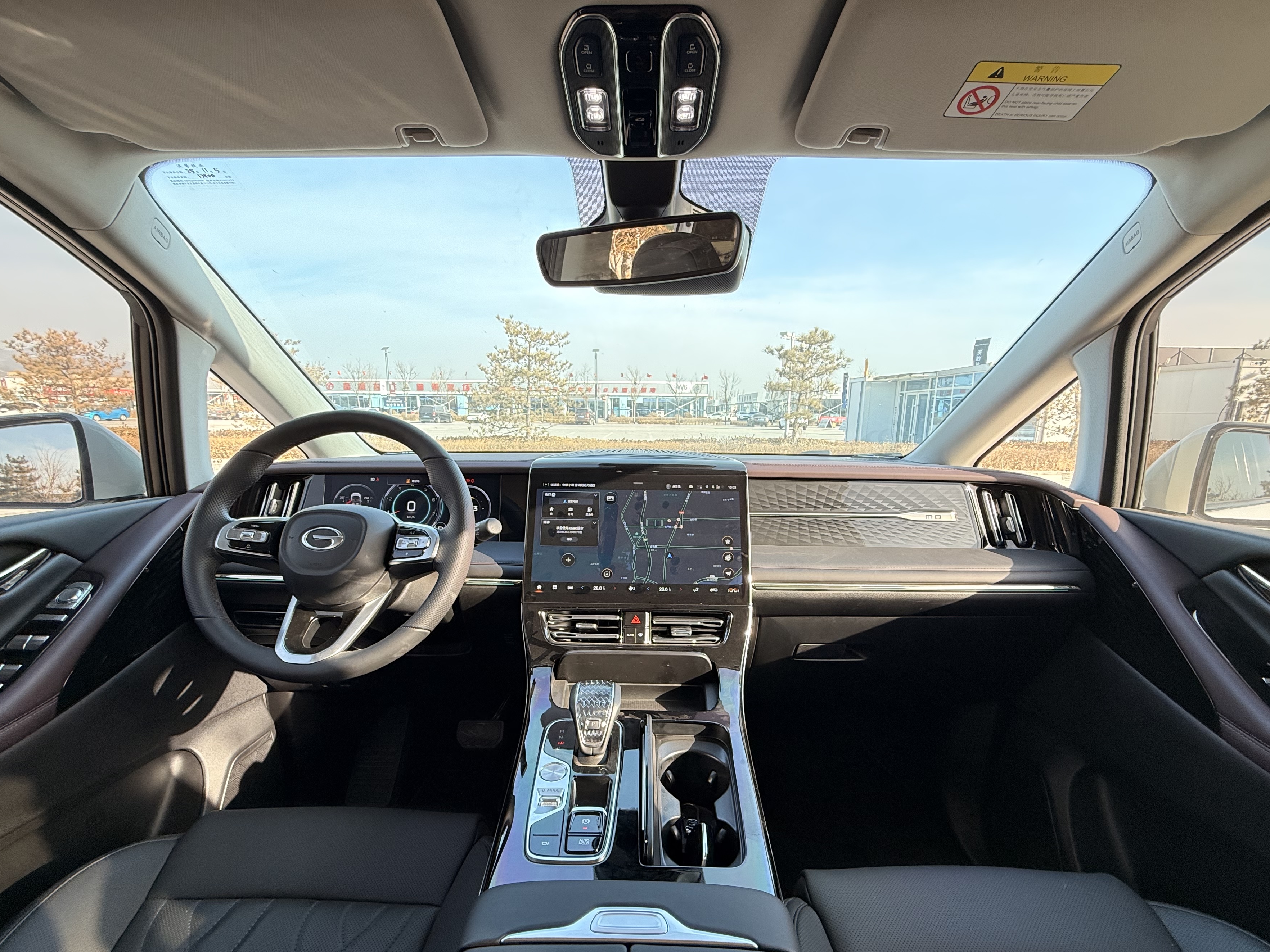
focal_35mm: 16
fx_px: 587
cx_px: 636
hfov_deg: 94.5
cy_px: 541
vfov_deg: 77.7
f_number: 2.2
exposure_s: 1/99
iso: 100
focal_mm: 2.22
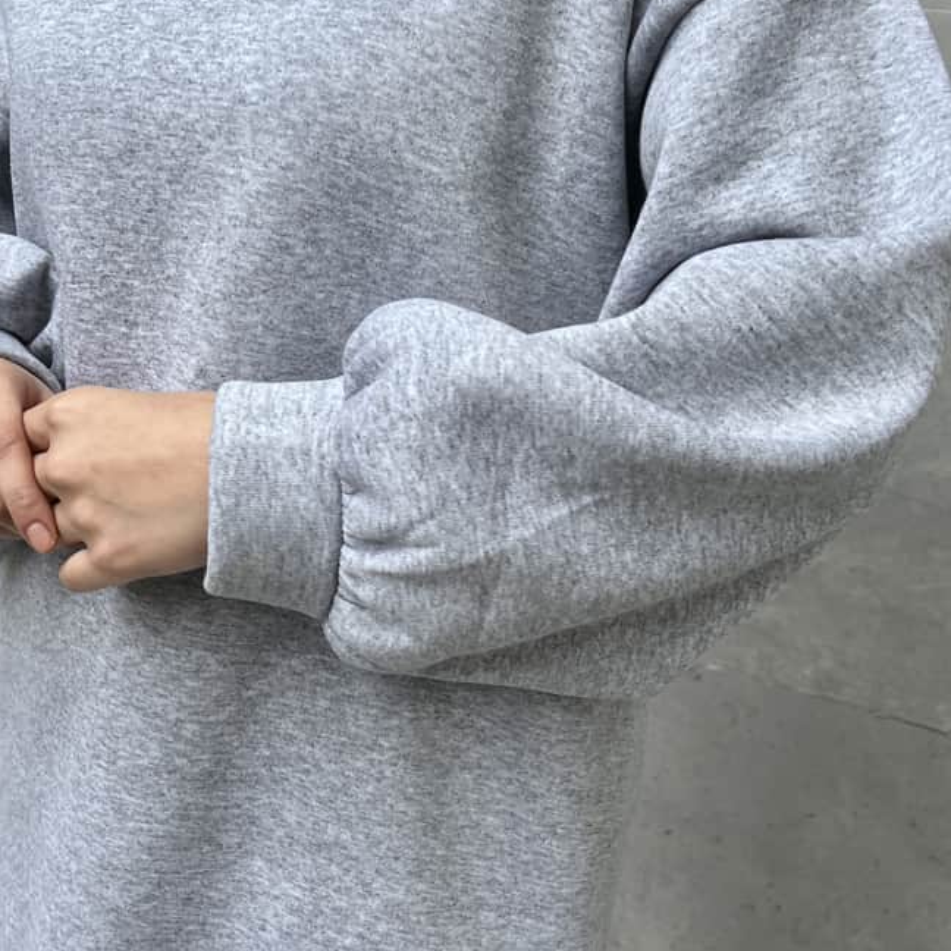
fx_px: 1554
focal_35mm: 50
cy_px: 579
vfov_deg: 33.9
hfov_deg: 33.9
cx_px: 389
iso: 64
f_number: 1.5
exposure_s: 1/121
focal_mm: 5.7
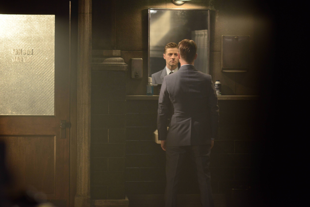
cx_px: 155
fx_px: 904
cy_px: 104
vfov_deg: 13.1
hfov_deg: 19.5
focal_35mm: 105
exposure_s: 1/125
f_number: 3.3
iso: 1600
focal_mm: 105
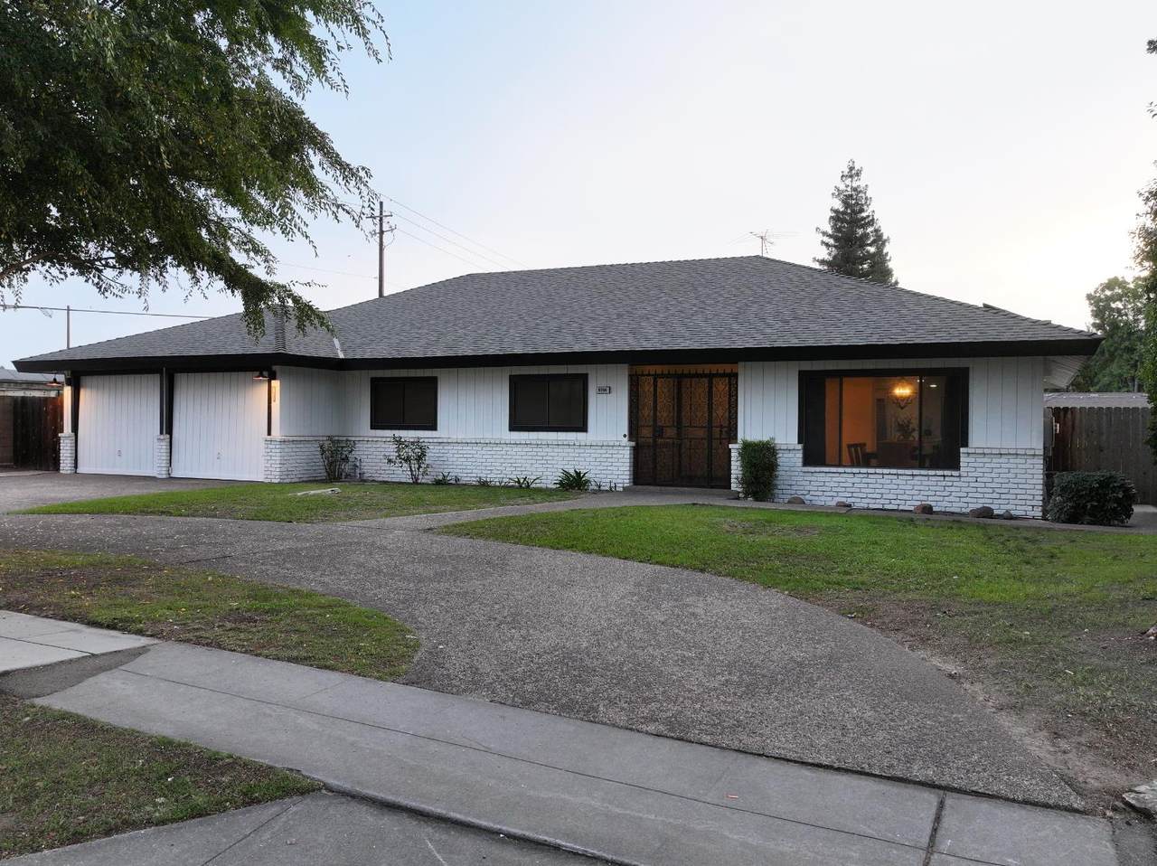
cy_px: 433
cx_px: 578
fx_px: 802
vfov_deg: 56.8
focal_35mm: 24
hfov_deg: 71.6
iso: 380
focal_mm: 12.29
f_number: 2.8
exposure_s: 1/120
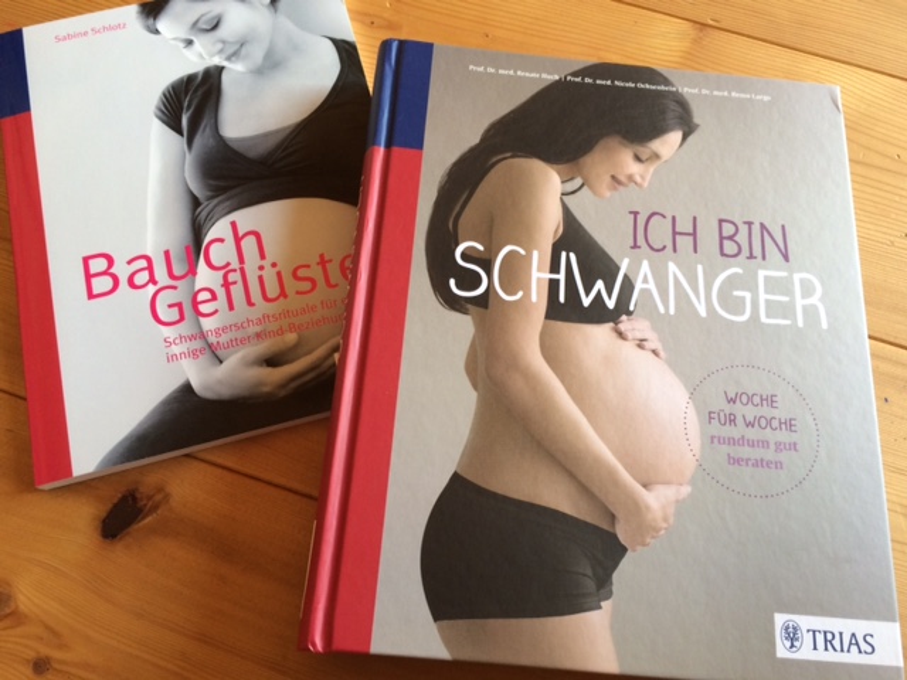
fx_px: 760
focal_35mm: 29
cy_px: 340
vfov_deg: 48.2
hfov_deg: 61.7
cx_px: 454
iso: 40
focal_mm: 4.15
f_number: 2.2
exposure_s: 1/30
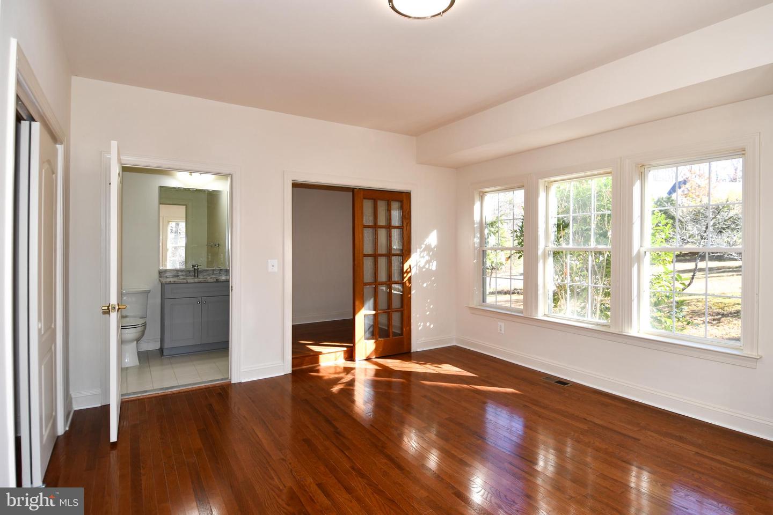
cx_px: 386
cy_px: 258
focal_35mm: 18
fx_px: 386
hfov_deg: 90.0
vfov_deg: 67.4
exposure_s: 1/100
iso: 200
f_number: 5
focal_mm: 12
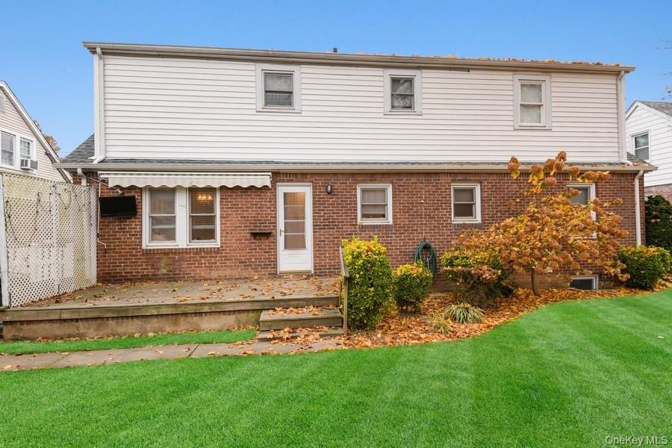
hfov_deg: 86.9
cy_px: 224
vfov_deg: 64.6
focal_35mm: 19
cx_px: 336
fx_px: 355
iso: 360
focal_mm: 19
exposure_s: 1/125
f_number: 8
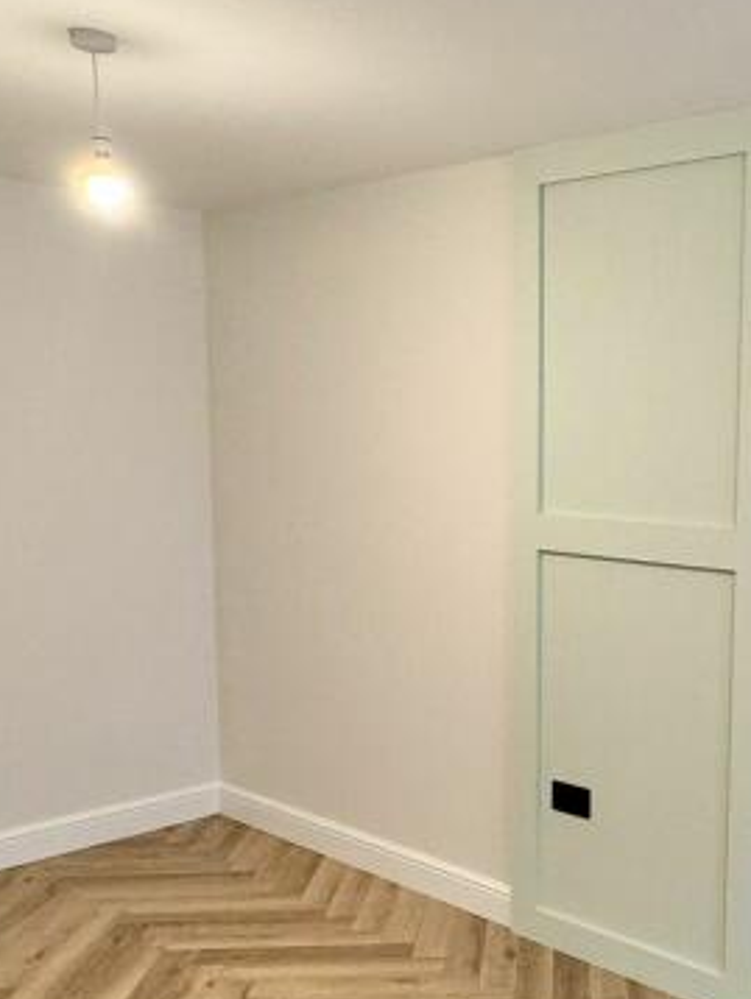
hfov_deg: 33.5
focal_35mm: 40
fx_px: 1156
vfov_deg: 46.6
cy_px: 589
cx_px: 715
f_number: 2.2
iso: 200
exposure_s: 1/50
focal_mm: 2.22
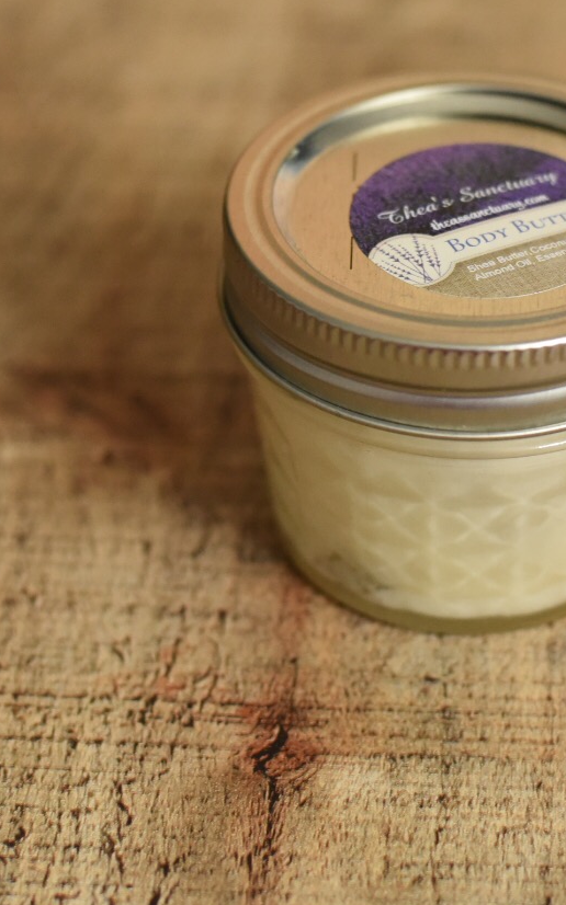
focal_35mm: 100
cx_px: 464
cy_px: 351
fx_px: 2469
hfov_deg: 13.0
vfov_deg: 20.8
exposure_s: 1/160
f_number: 3.2
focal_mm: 50
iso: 3200
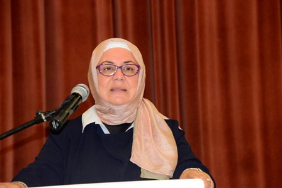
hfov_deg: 10.3
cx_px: 141
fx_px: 1567
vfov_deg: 6.9
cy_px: 94
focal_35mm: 200
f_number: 8
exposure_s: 1/60
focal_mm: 200
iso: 6400
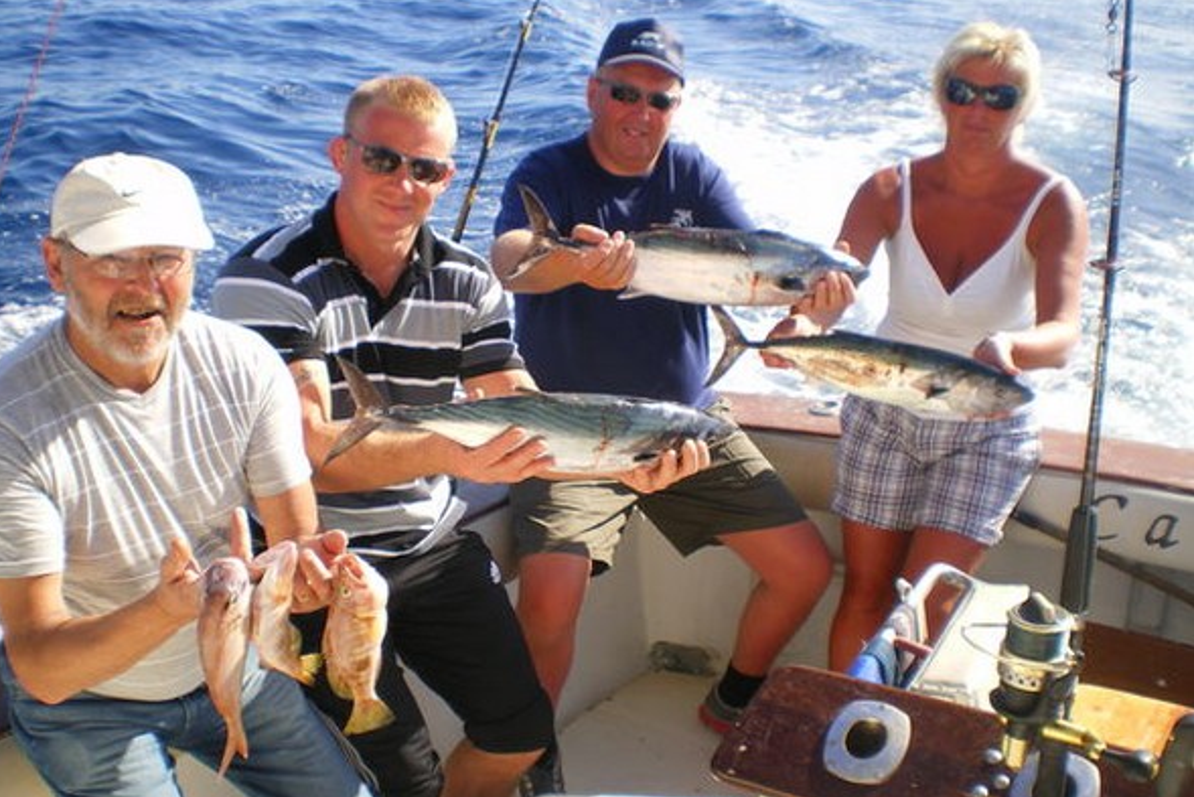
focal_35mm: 40
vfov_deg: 33.4
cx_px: 557
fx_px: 1327
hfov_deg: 48.4
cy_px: 400
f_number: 4.6
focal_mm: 6.3
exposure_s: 1/200
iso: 50
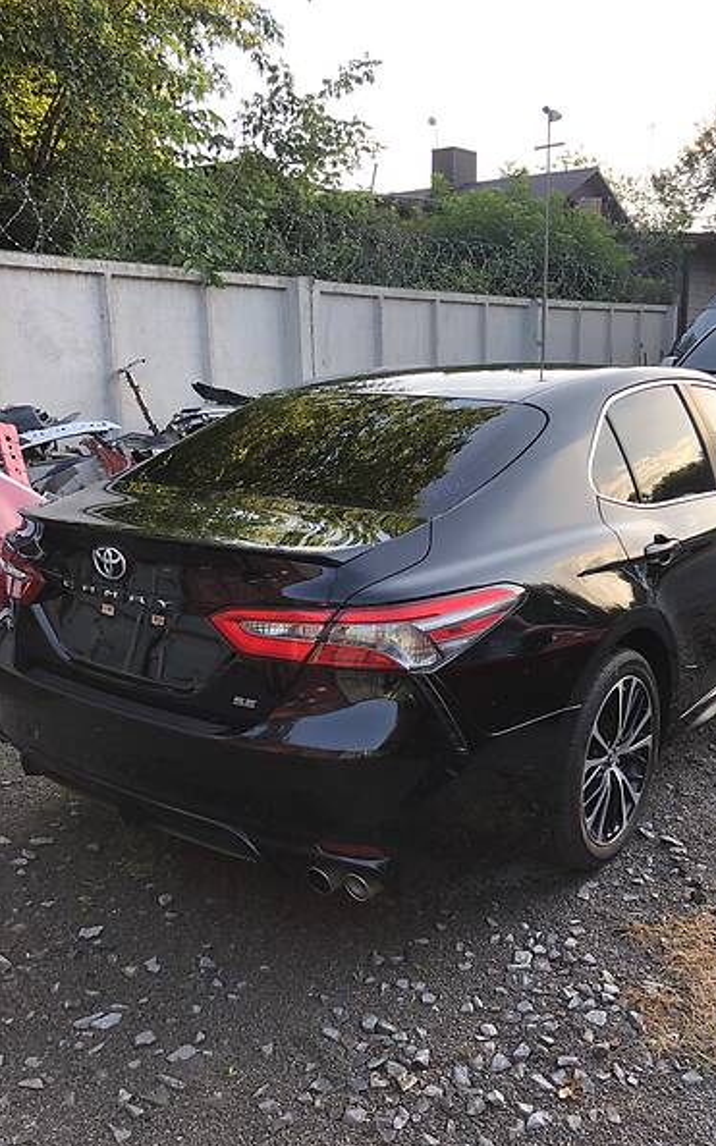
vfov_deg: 62.9
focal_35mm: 30
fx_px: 937
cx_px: 432
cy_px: 577
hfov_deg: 41.6
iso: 25
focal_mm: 4
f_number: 1.8
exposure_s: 1/120
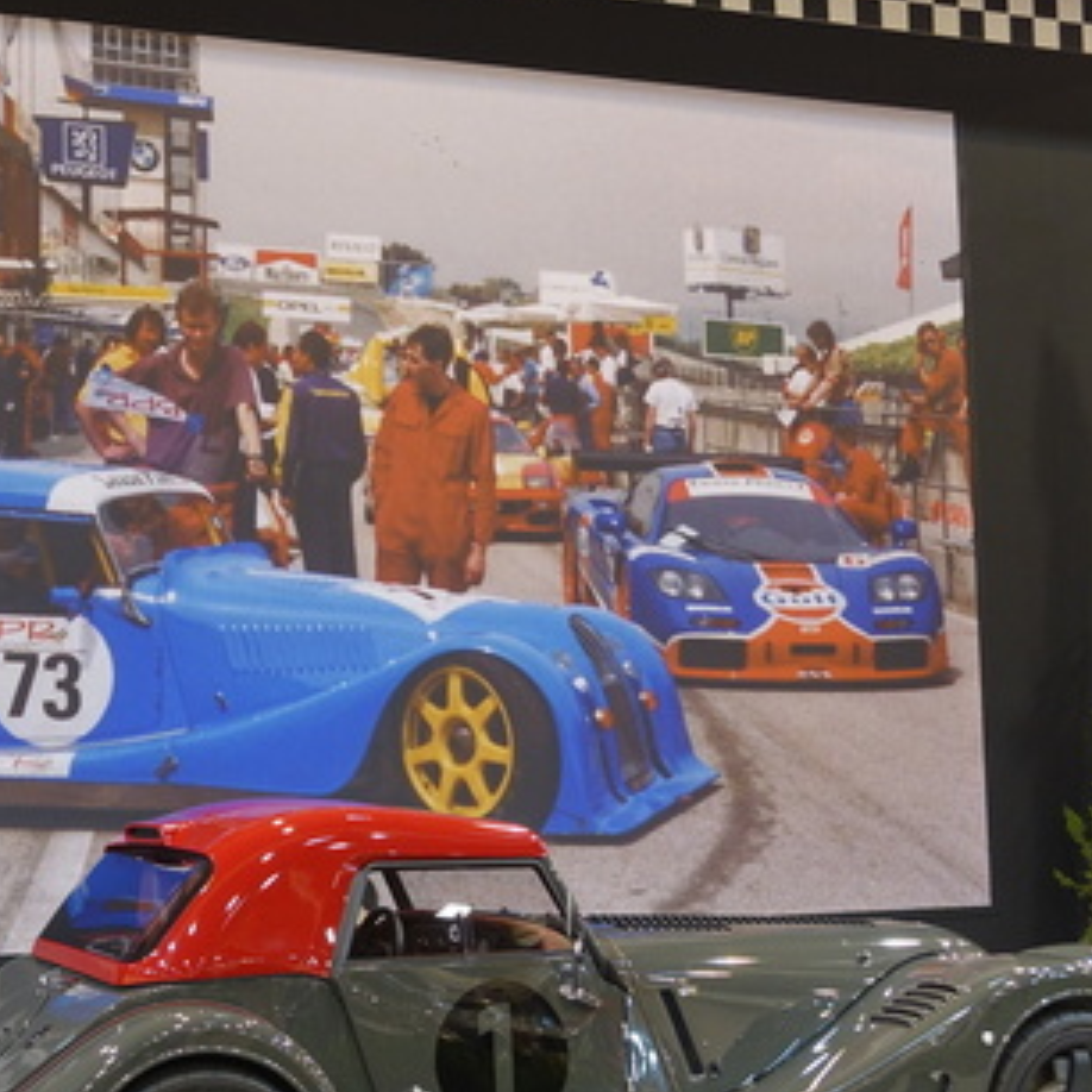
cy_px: 664
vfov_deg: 31.0
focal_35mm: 55
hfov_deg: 30.5
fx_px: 1963
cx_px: 253
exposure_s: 1/40
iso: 250
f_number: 2.8
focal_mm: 11.93
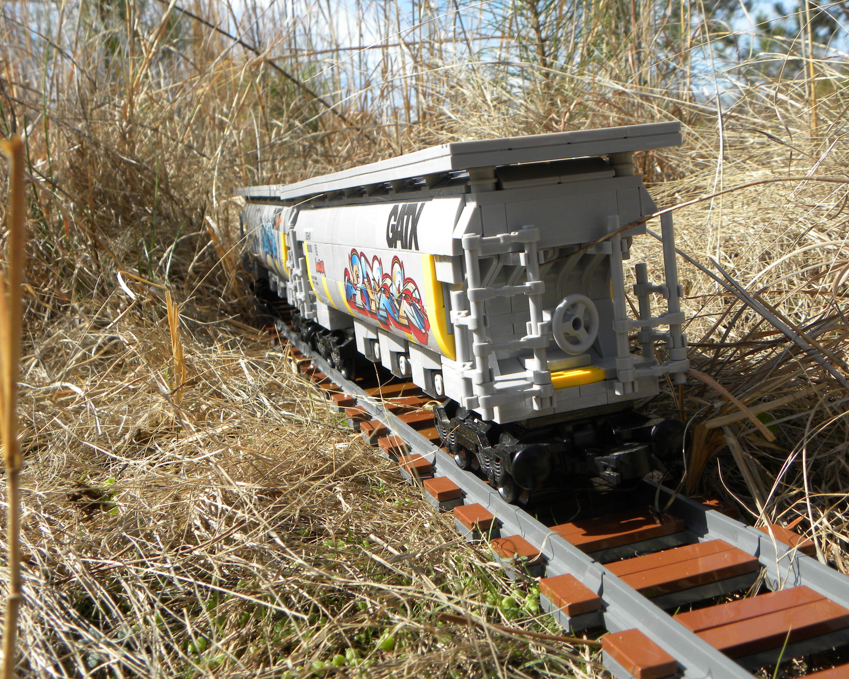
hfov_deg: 46.8
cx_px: 431
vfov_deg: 38.2
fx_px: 980
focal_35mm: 39
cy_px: 336
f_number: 5
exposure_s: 1/232
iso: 64
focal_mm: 6.6
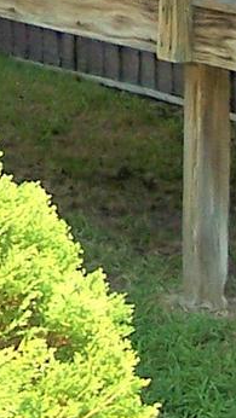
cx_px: -102
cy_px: -190
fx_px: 2722
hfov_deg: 4.9
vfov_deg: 8.6
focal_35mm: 245
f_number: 2.8
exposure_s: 1/350
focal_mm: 6.3
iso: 80
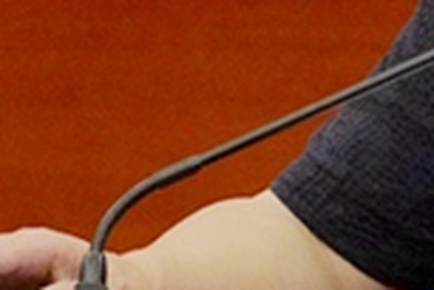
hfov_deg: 5.6
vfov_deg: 3.8
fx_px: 4316
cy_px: -165
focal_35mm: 358
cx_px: 842
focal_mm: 78
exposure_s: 1/200
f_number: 4.5
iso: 4000
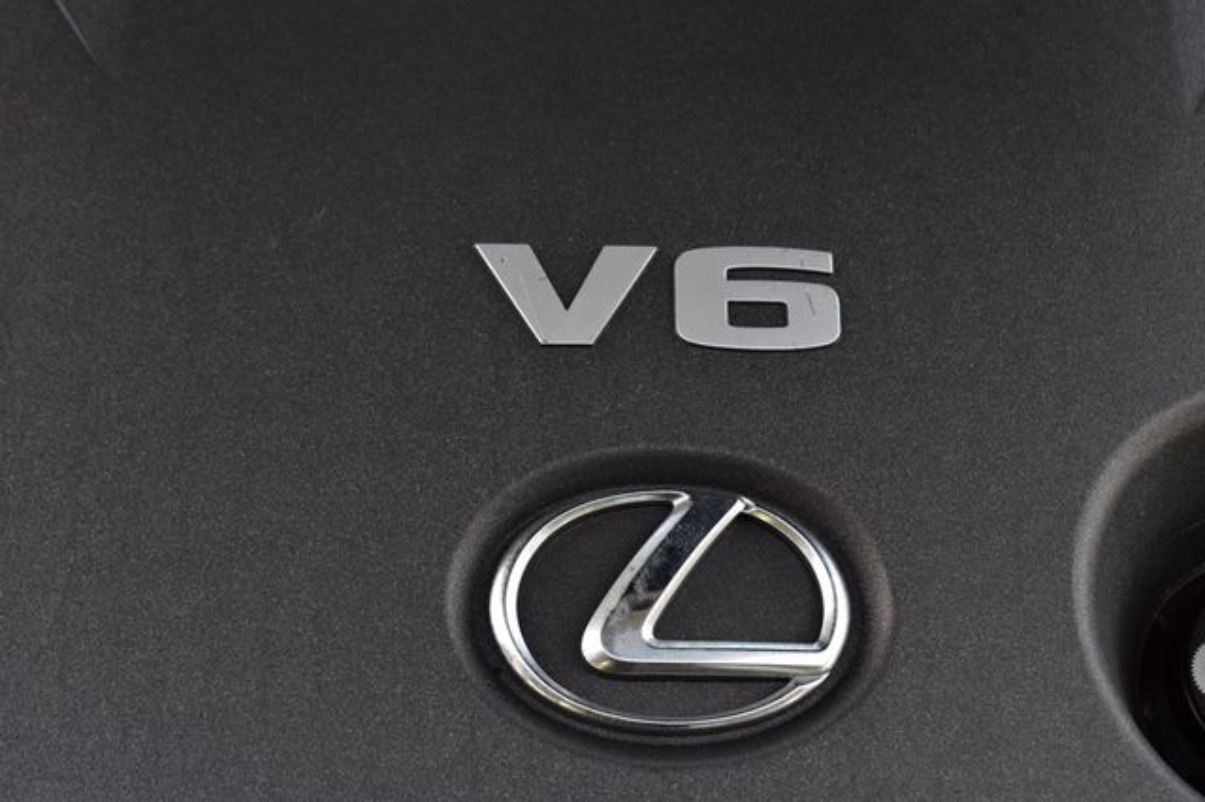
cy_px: 401
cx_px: 602
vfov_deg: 19.7
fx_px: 2308
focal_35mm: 69
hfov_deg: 29.3
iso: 400
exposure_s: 1/25
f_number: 7.1
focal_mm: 46
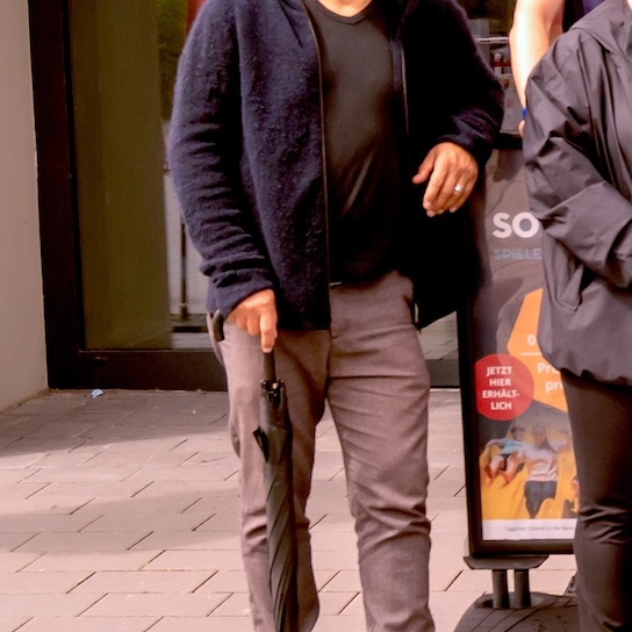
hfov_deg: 14.7
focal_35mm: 108
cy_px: 322
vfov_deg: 16.1
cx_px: 1032
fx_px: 2231
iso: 800
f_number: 6.3
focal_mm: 24
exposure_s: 1/800
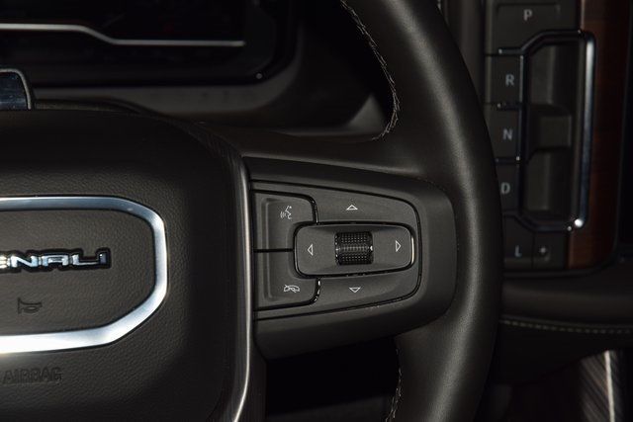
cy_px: 211
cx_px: 316
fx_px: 1847
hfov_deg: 19.5
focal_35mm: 105
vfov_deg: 13.0
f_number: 8
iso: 100
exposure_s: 1/125
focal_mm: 70
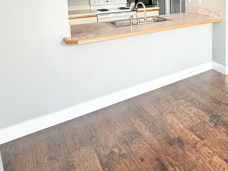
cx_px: 221
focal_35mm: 33
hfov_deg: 47.3
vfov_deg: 38.3
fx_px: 217
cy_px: 1
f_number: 2.2
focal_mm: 2.22
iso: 40
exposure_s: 1/106
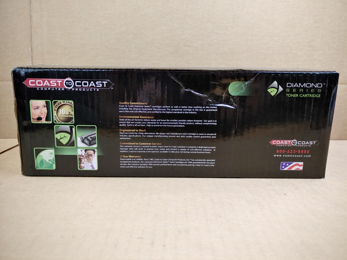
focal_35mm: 26
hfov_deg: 67.3
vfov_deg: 53.1
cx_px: 174
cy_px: 130
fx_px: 261
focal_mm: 4.36
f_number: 1.8
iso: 50
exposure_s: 1/120
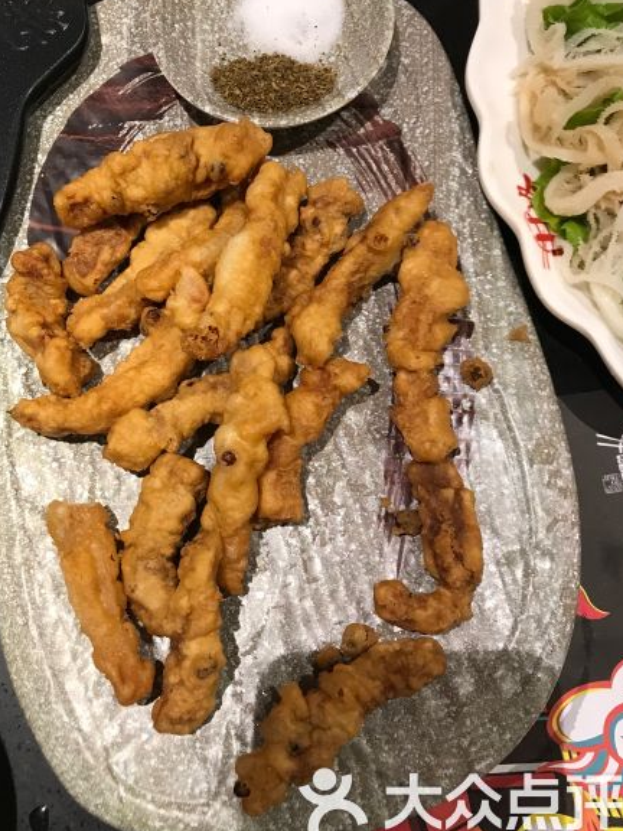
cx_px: 282
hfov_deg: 41.7
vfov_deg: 53.9
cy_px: 372
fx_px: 816
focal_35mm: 34
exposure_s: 1/17
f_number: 1.8
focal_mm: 3.99
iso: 50
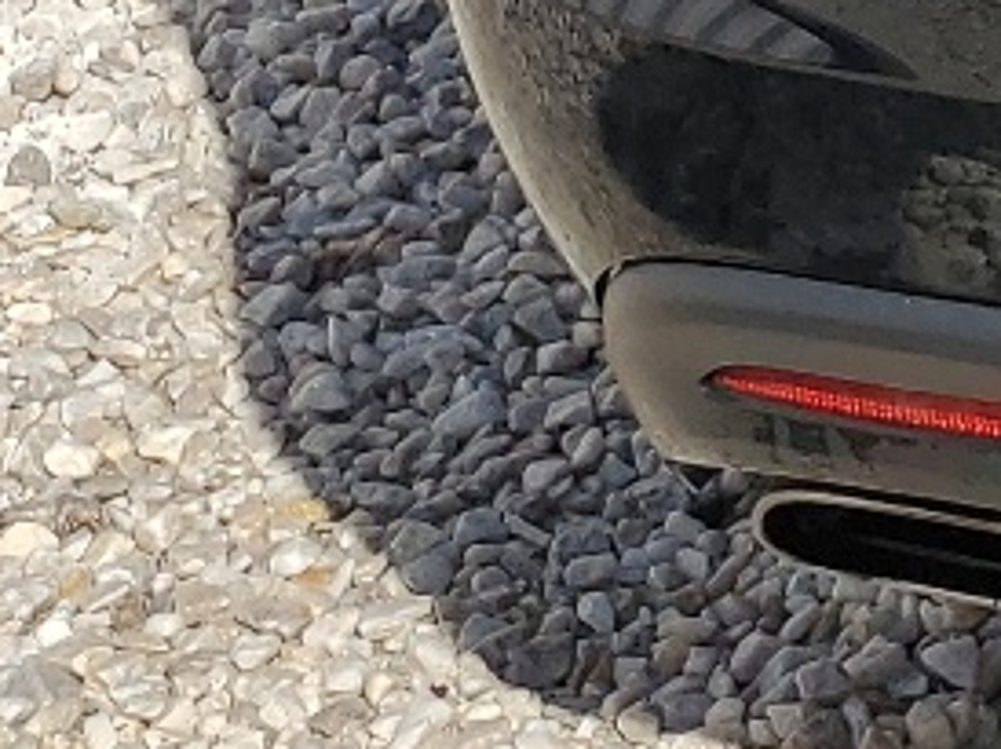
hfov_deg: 10.9
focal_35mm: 152
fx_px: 4392
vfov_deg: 8.9
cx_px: 2440
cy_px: -976
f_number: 1.5
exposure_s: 1/5000
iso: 50
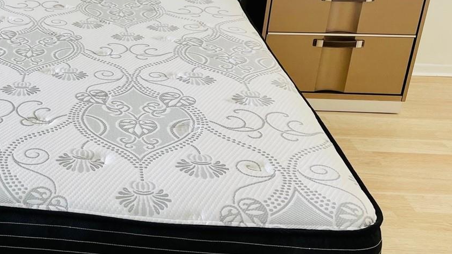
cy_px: 77
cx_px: 38
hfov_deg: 36.0
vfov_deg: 22.1
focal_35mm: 54
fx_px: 647
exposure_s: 1/121
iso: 50
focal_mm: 4.2
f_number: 1.6
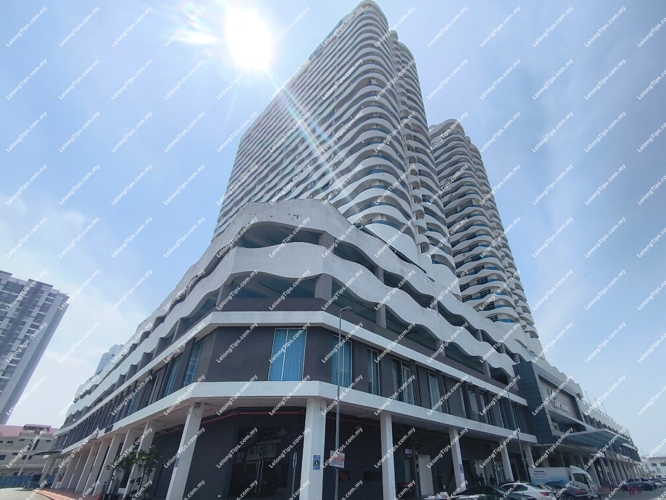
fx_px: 289
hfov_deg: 98.2
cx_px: 333
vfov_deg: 81.8
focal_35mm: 15
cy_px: 250
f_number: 2.2
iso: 64
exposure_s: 1/7843
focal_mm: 1.65
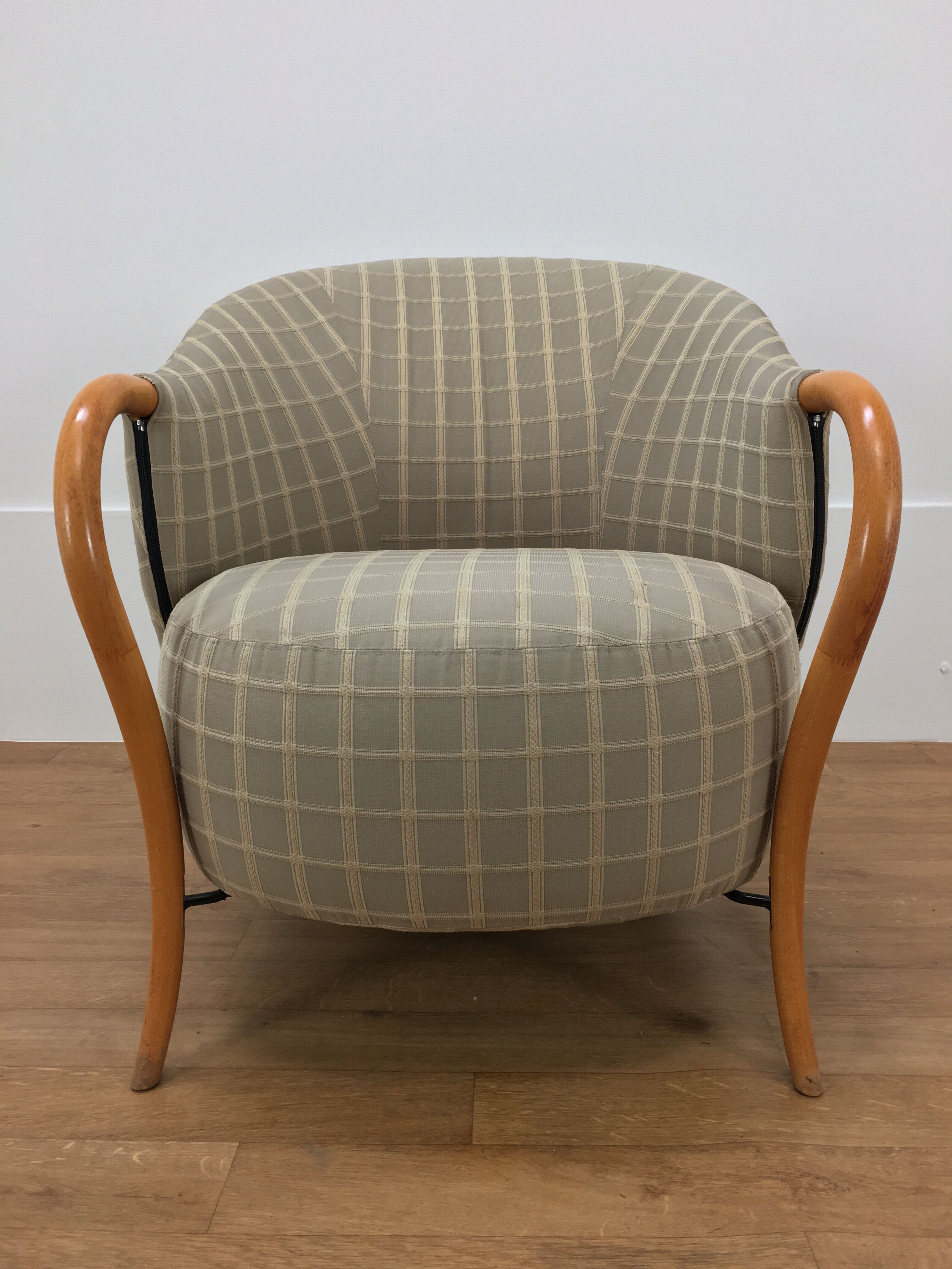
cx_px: 476
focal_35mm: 29
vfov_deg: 61.7
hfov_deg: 48.2
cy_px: 634
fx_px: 1063
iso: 32
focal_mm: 4.15
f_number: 2.2
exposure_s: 1/33
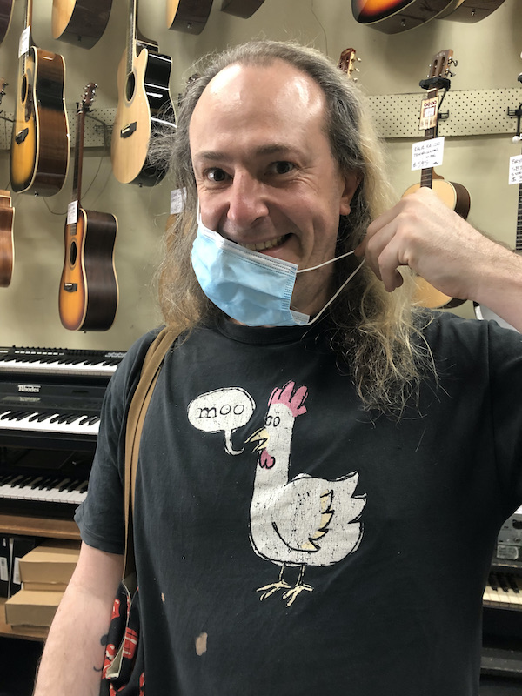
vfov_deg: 63.4
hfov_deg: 49.7
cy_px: 348
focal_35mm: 28
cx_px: 261
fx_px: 563
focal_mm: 4
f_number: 1.8
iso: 64
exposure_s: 1/17
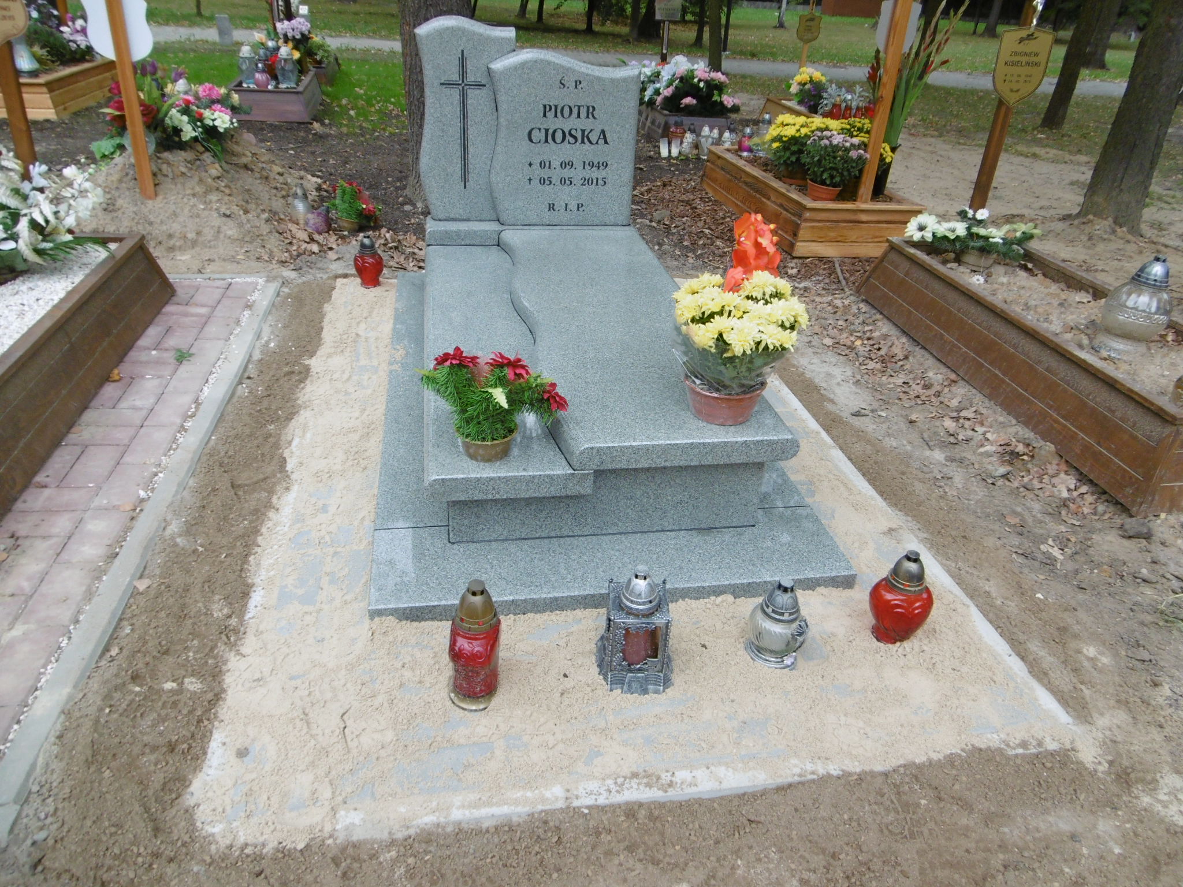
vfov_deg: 56.8
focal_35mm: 24
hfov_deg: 71.6
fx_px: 820
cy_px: 444
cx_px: 592
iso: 100
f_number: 3.1
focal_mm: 4.3
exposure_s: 1/200
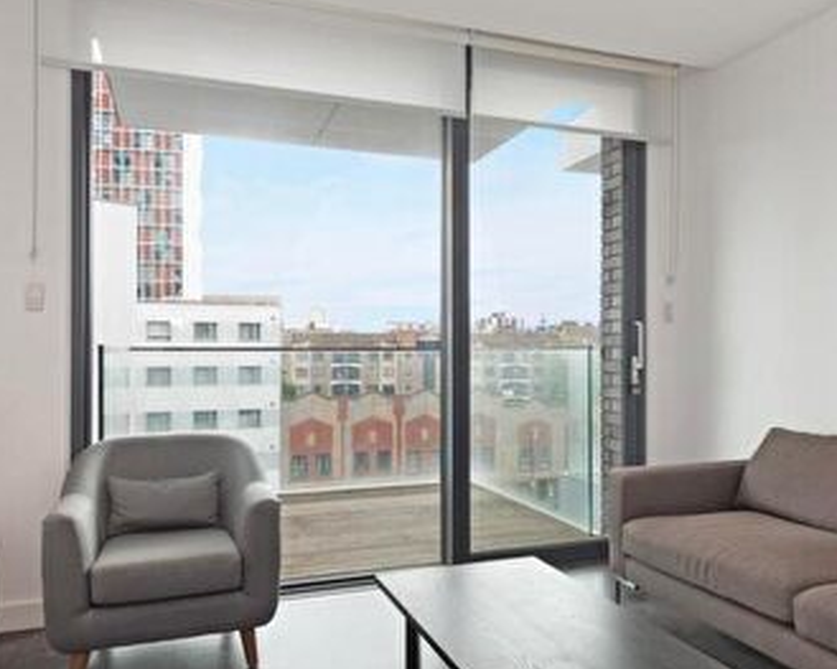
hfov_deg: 62.2
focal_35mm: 28
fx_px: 693
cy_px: 338
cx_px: 427
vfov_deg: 51.5
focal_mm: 14
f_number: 8
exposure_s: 1/25
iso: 400
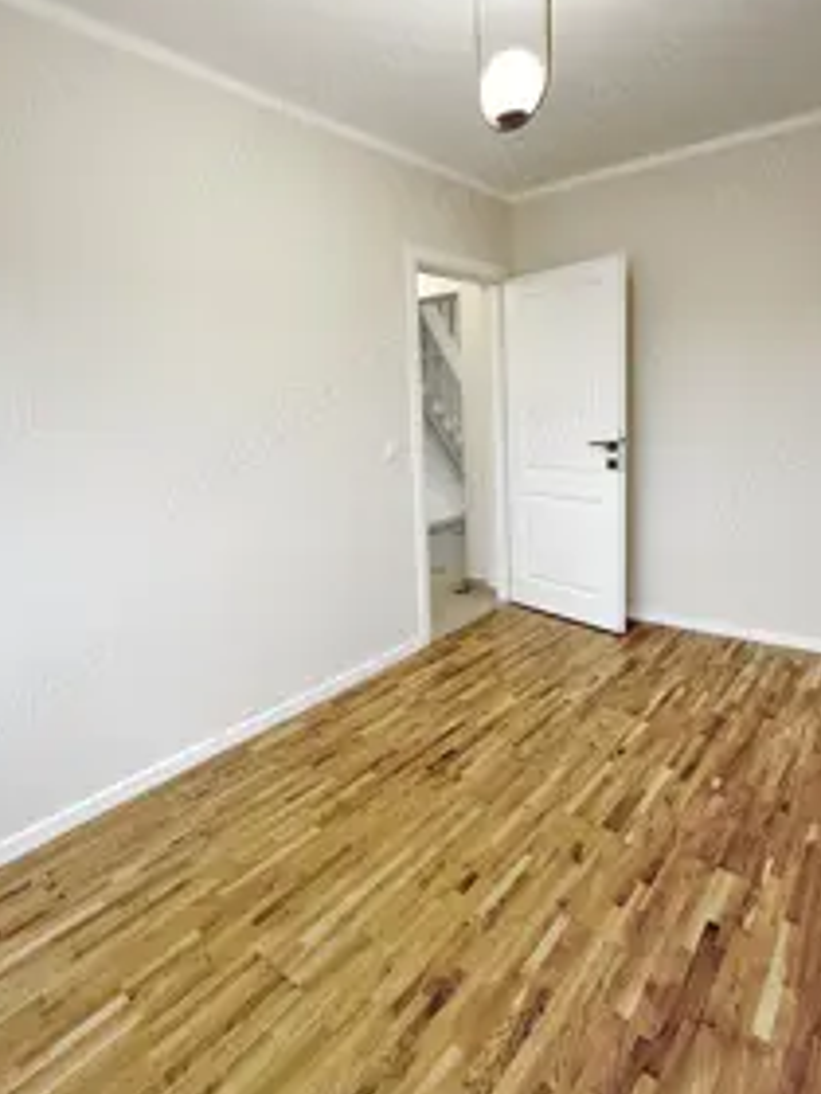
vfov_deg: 81.5
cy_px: 488
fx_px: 632
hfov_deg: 66.0
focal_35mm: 20
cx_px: 422
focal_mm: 2.22
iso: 200
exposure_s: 1/100
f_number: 2.2
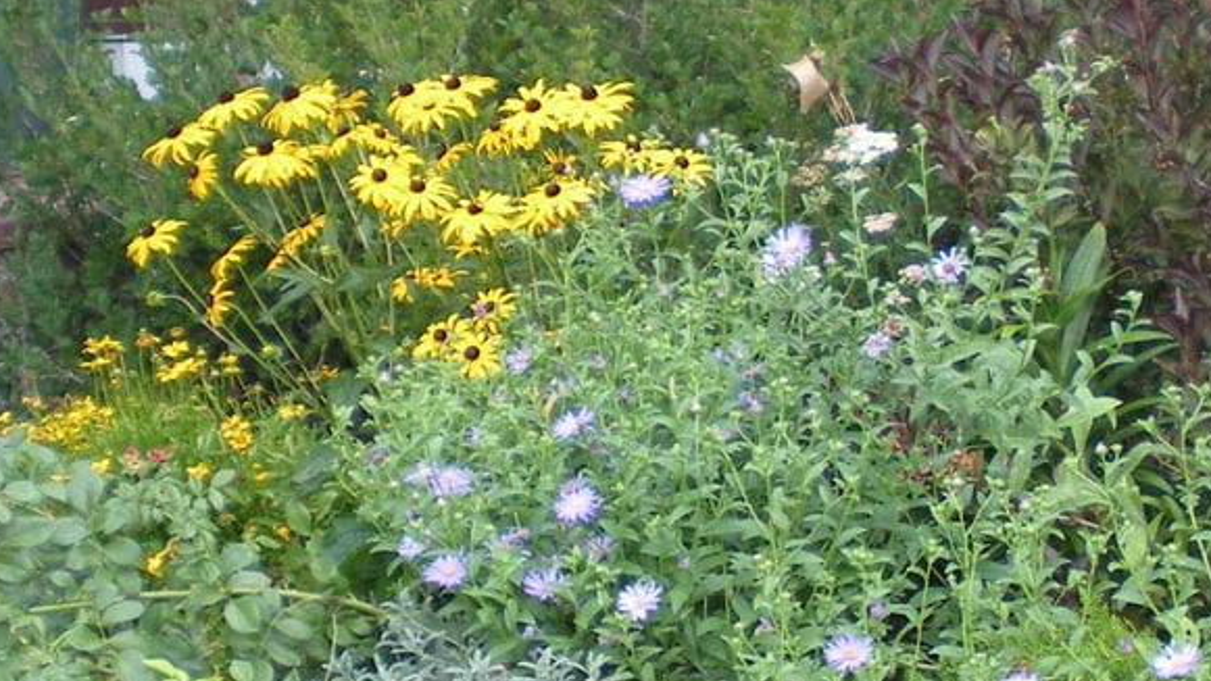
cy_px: 437
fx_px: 3051
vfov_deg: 12.7
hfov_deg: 22.2
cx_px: 945
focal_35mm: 95
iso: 157
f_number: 3.1
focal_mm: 6.3
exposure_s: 1/59.7
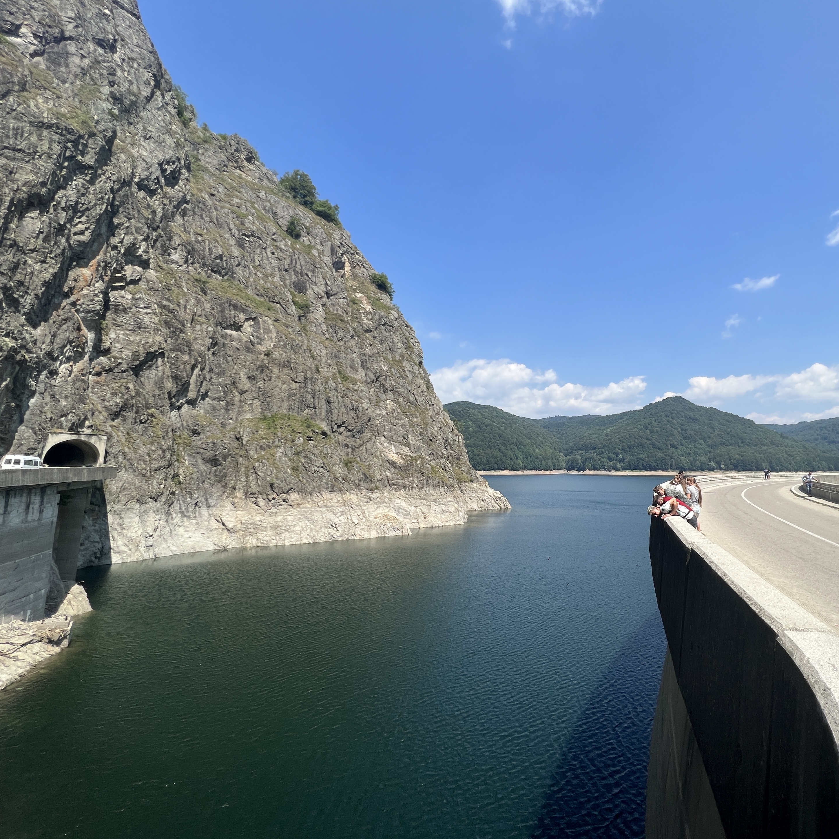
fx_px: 439
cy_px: 405
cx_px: 511
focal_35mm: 16
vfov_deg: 87.4
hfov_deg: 86.1
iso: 32
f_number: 1.8
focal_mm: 1.57
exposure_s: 1/1783
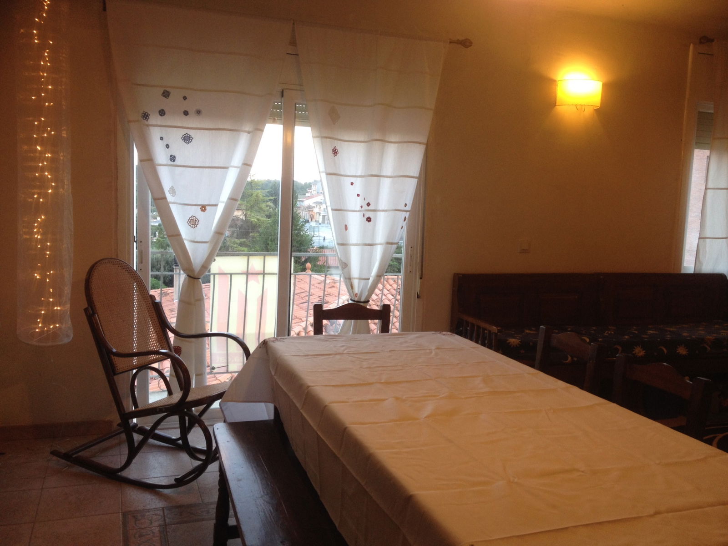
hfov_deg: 52.6
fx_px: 736
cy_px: 273
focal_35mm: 35
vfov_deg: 40.7
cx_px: 364
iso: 80
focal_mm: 4.28
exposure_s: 1/20
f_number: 2.4
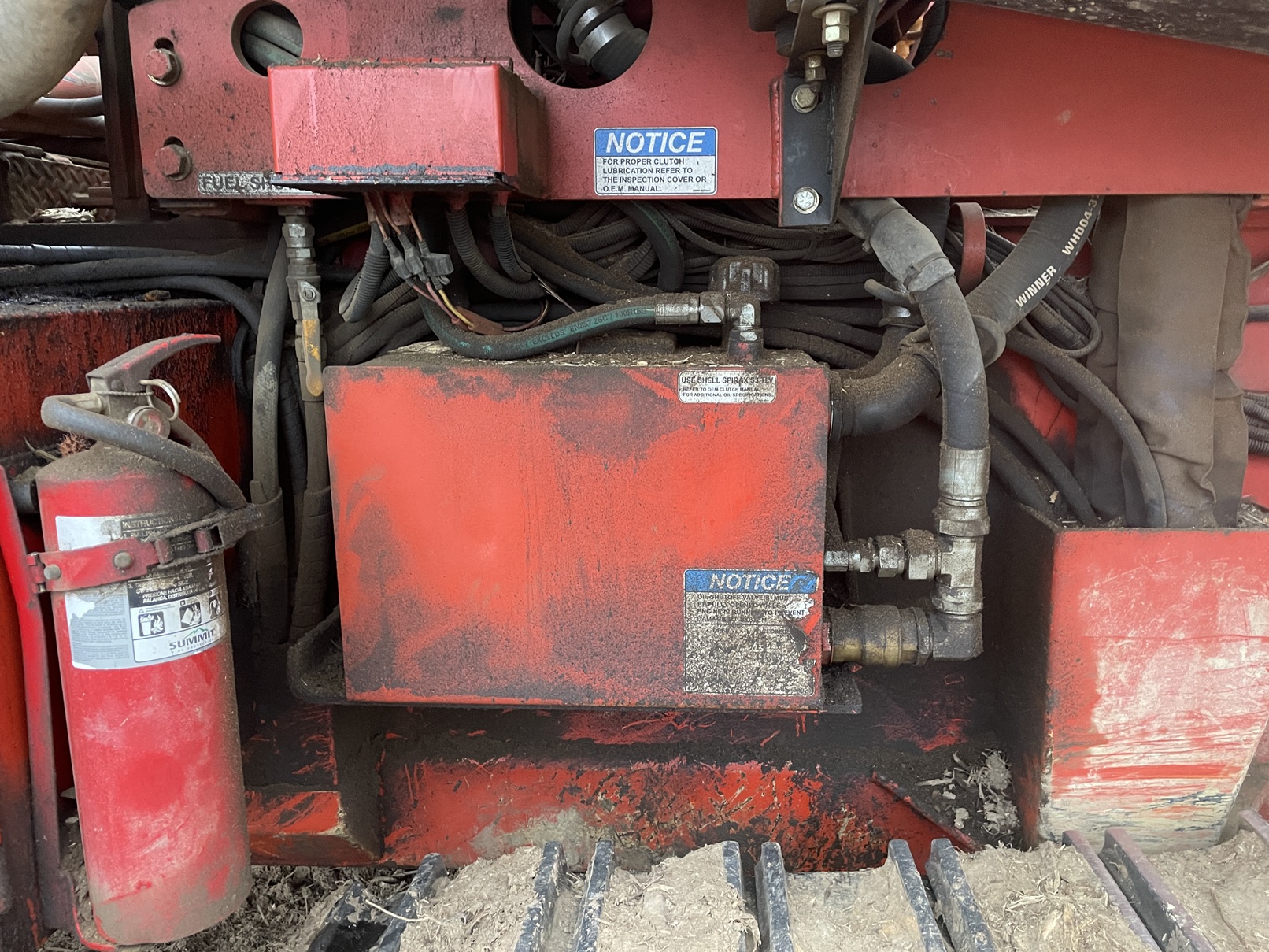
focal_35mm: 26
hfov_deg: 67.3
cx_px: 634
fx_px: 953
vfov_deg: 53.1
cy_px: 476
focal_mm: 4.2
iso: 500
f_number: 1.6
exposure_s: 1/60
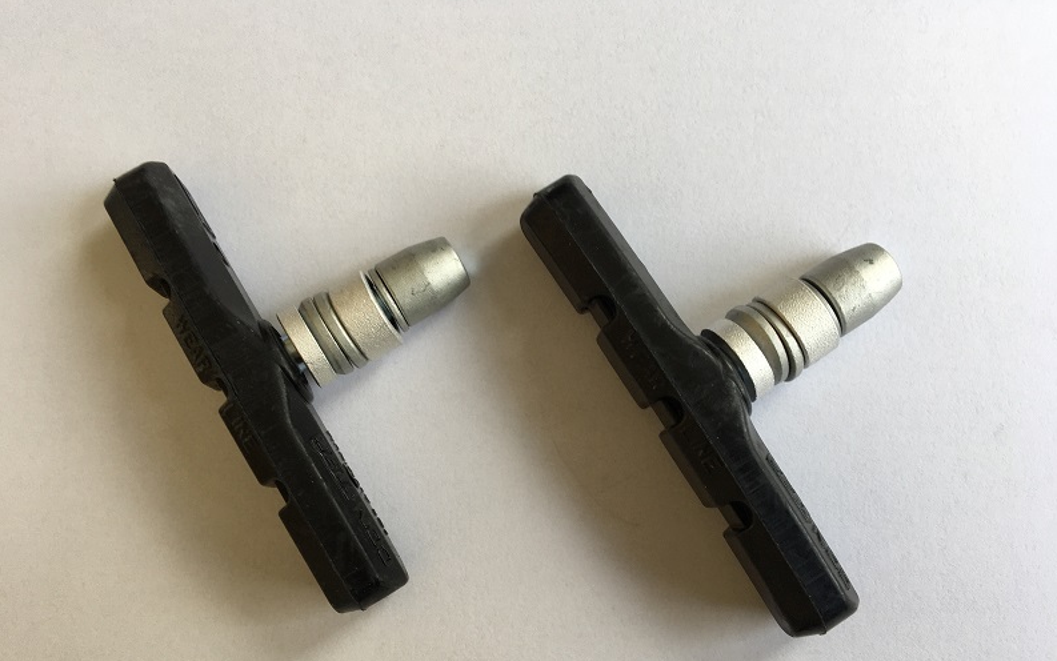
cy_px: 385
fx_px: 893
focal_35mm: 31
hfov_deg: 61.2
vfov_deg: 40.5
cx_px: 530
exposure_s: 1/50
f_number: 2.2
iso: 32
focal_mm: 4.15
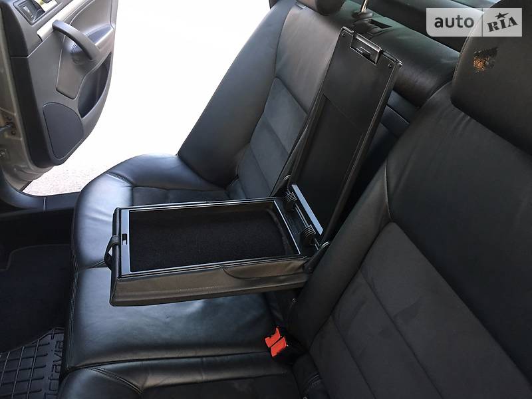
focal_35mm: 29
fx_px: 446
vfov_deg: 48.2
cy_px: 200
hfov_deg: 61.7
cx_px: 266
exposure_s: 1/33
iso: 125
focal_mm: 4.2
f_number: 2.2
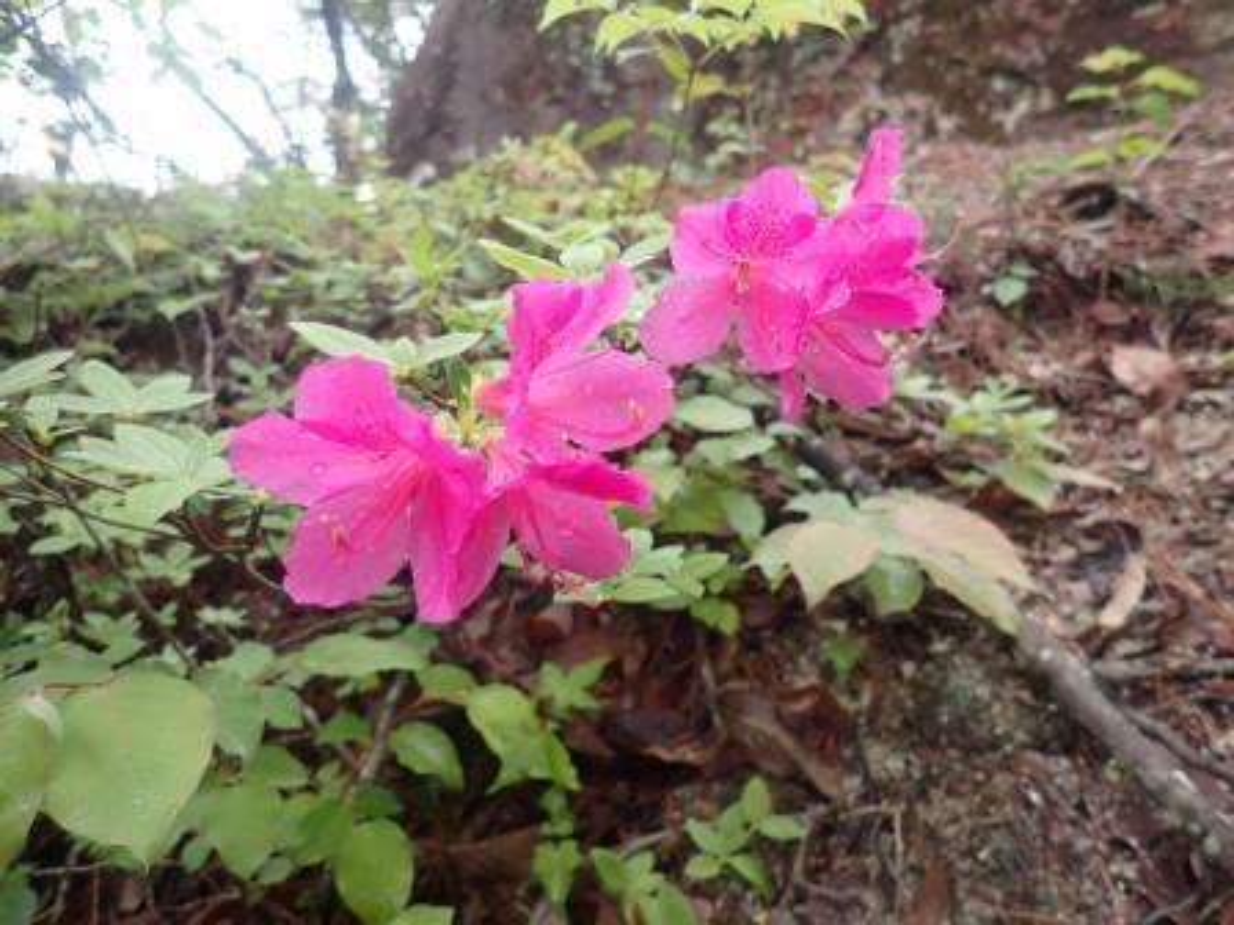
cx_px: 617
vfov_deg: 54.9
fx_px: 891
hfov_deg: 69.4
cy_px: 462
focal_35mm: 25
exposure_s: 1/250
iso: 100
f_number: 2
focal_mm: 4.5
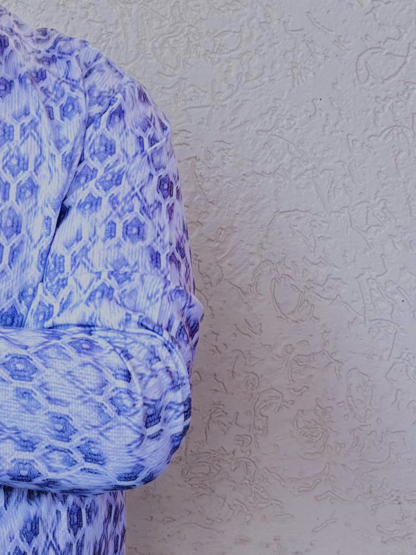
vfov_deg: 21.3
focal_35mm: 91
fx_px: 1458
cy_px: 119
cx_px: -101
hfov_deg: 15.6
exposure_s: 1/124
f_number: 1.6
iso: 50
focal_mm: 5.96
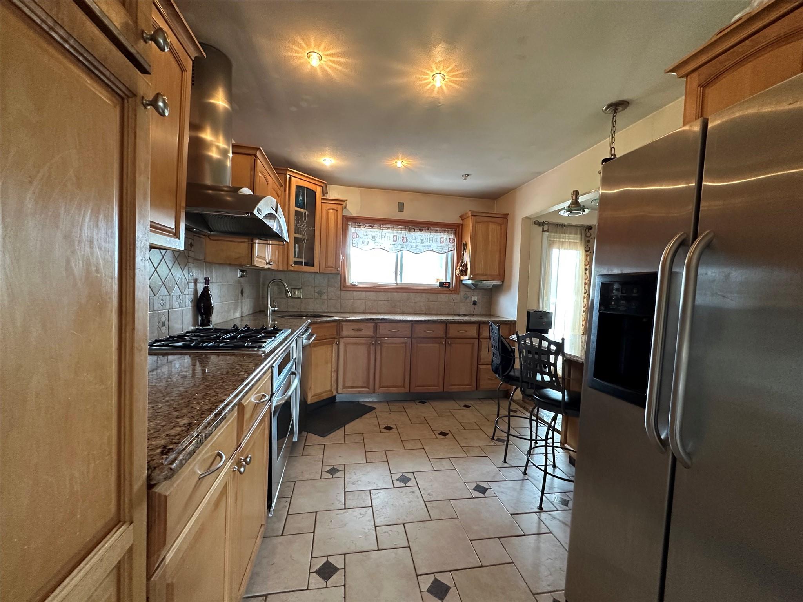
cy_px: 301
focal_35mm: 14
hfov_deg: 102.1
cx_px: 402
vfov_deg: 85.7
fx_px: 325
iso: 250
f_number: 2.2
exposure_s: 1/60
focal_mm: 2.22
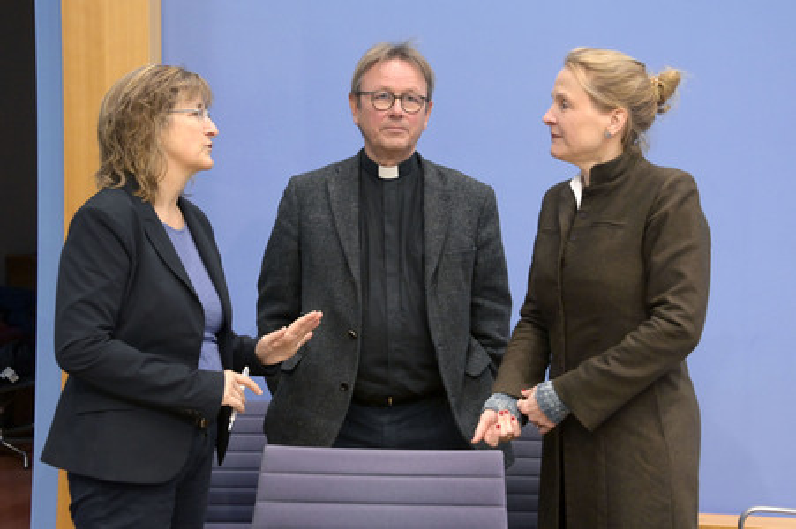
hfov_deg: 35.7
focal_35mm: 56
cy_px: 264
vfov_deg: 24.2
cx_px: 398
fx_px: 1237
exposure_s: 1/400
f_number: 5.6
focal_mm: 56
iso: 6400
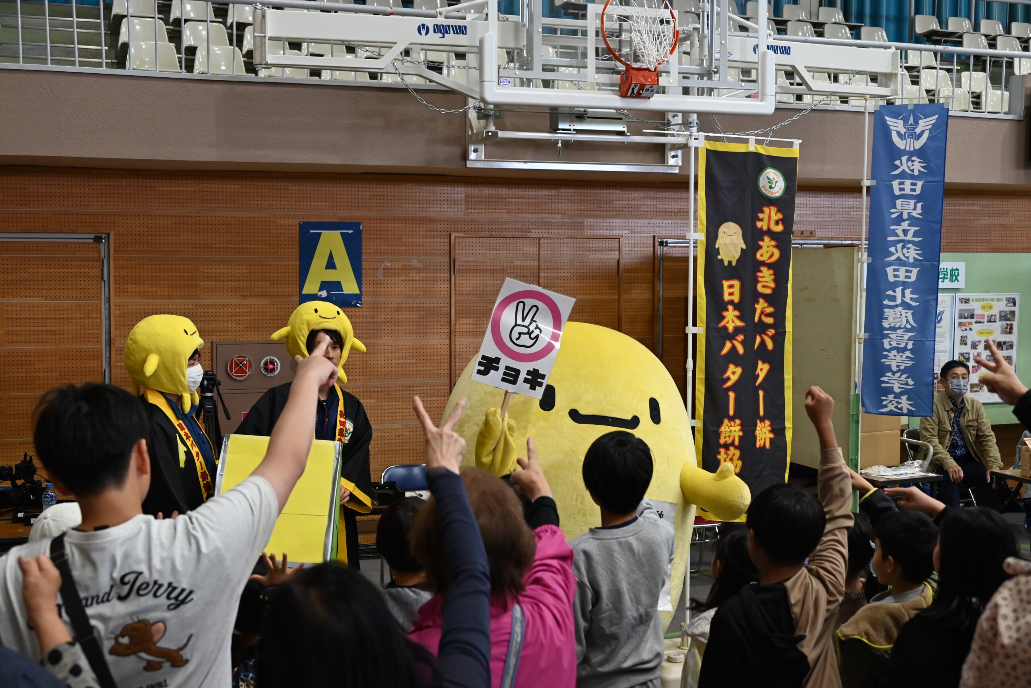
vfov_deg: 30.5
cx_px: 516
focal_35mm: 44
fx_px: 1261
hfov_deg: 44.5
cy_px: 344
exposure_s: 1/125
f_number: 5.3
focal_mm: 44
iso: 1600
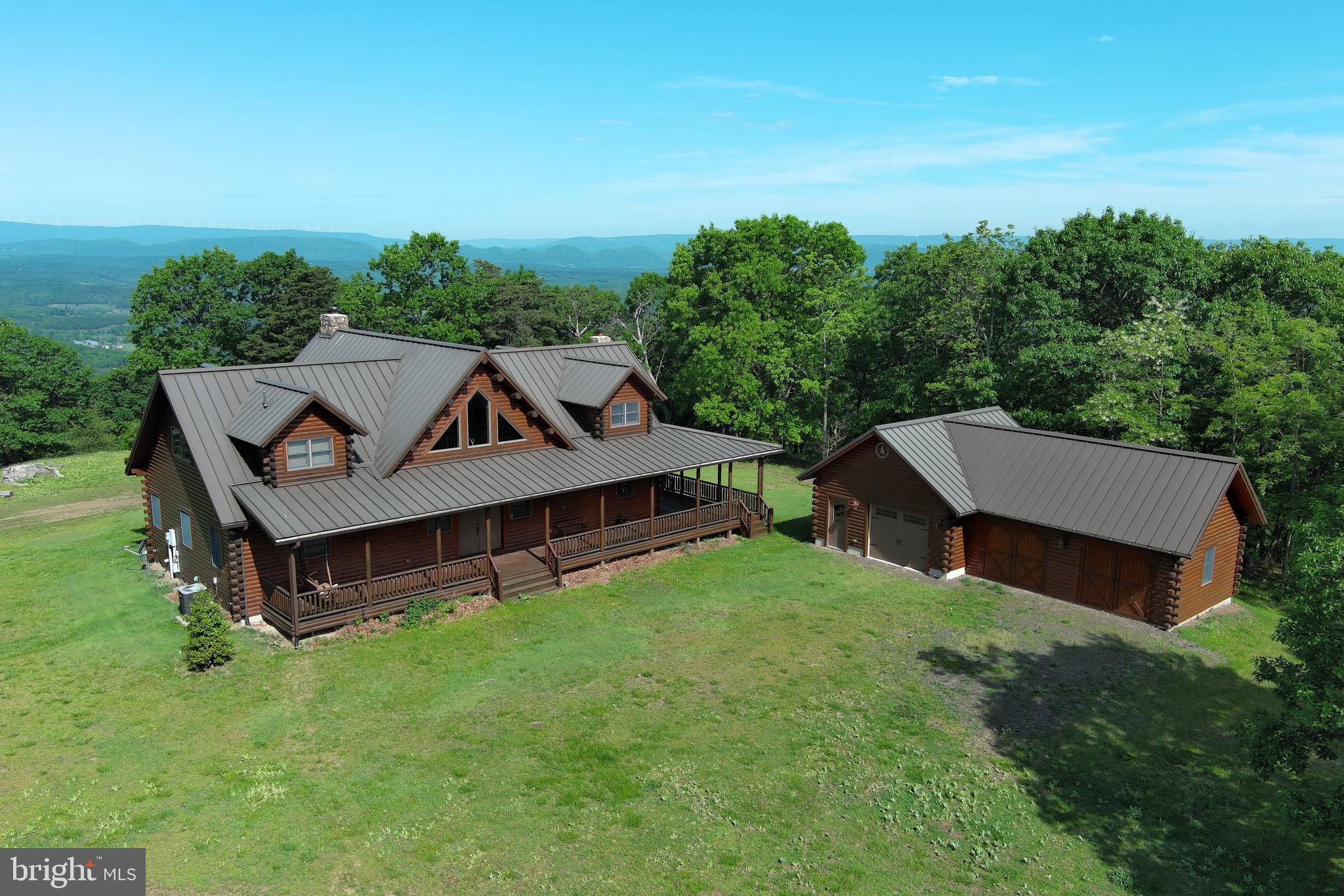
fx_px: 1083
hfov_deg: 63.7
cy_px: 448
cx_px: 672
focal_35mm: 29
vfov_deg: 45.0
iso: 100
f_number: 2.8
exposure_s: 1/1101
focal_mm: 10.57
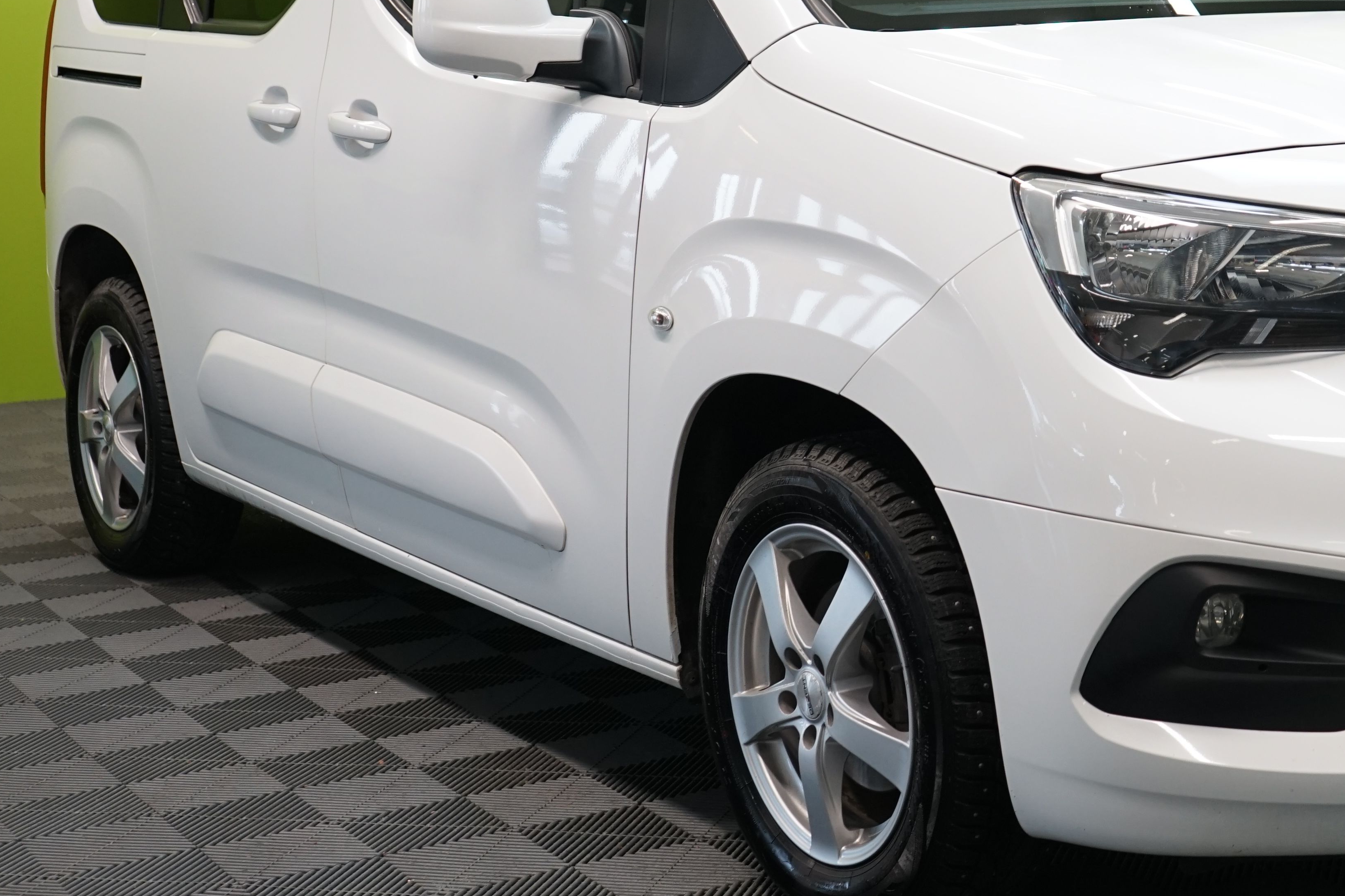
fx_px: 2466
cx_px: 1044
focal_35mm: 66
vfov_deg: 20.5
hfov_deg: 29.9
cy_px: 277
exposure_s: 1/30
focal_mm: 36
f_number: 4.5
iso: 800
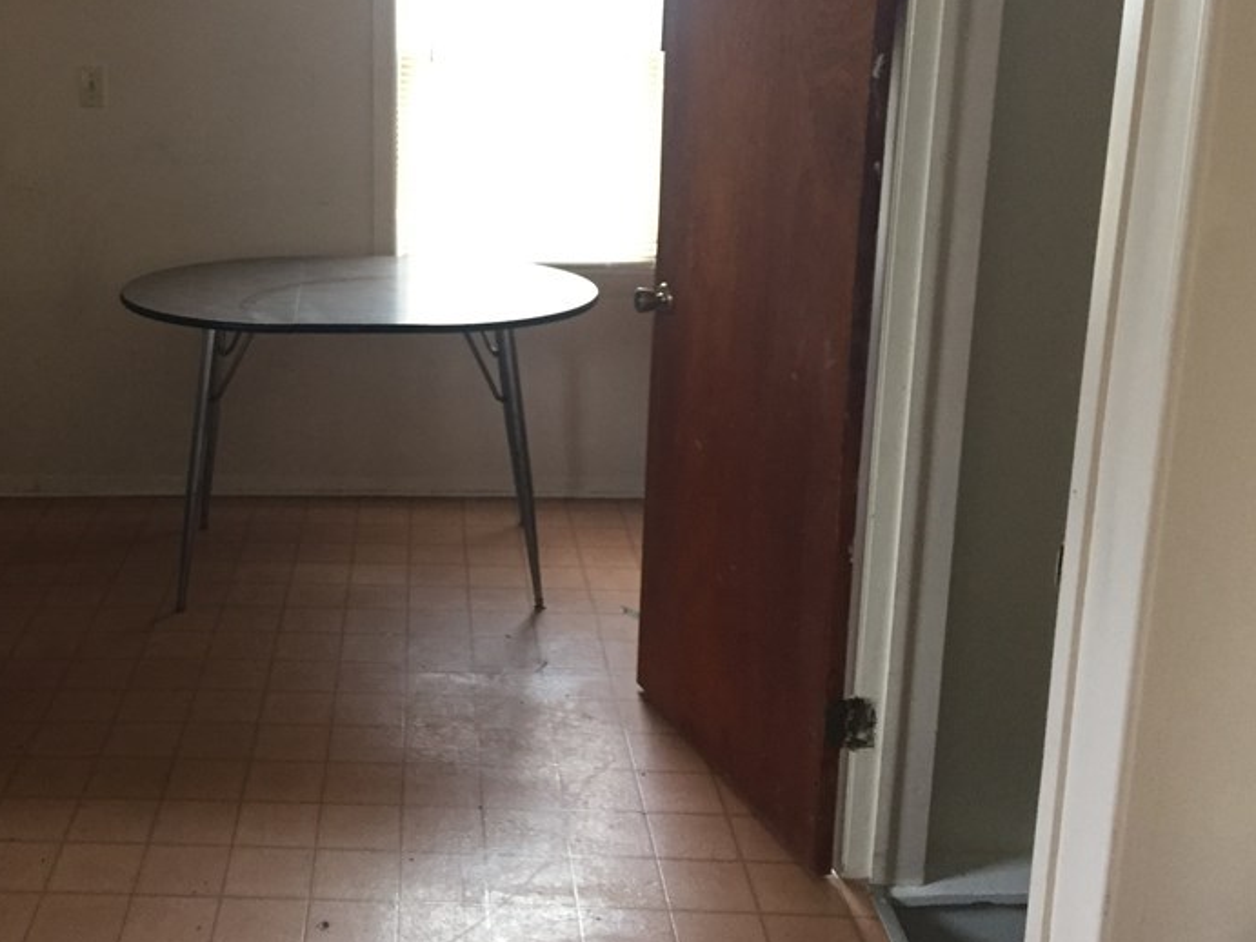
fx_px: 1560
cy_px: 340
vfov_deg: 33.4
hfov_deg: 42.9
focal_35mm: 43
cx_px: 358
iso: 200
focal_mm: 4.15
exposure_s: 1/30
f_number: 2.2
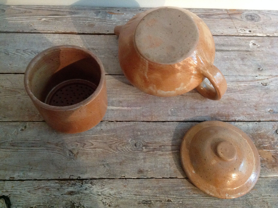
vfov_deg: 40.6
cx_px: 139
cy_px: 104
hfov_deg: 52.7
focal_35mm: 35
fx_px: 281
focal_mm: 4.28
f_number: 2.4
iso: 500
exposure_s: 1/15
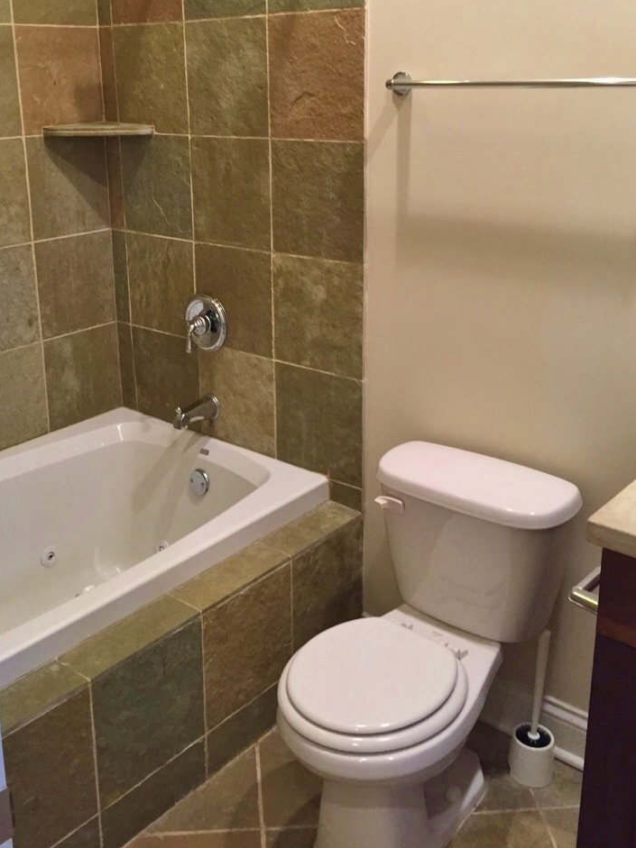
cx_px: 277
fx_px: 907
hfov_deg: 38.6
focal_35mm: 37
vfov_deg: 49.6
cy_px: 315
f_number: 2.2
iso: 100
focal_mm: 4.15
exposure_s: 1/30
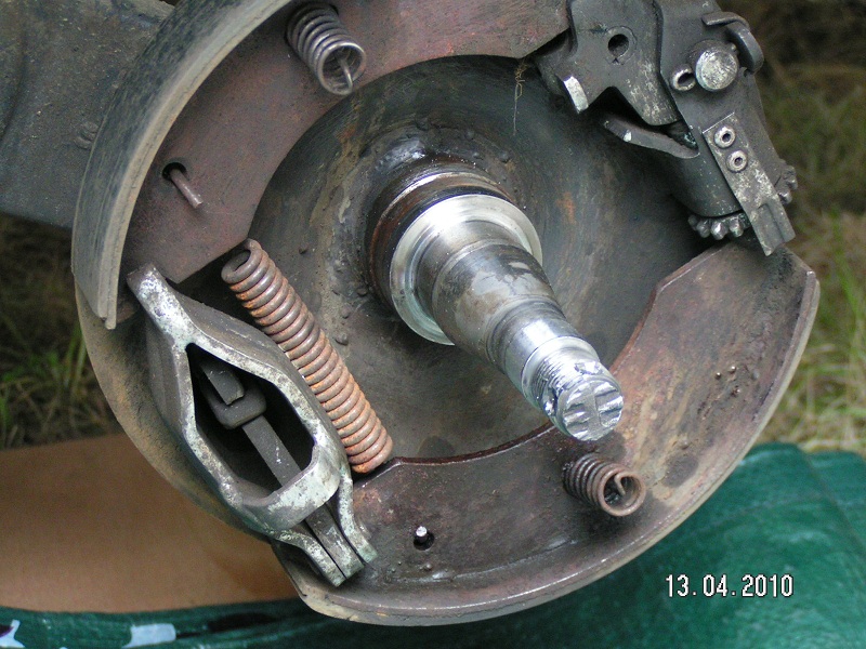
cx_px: 433
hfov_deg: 18.9
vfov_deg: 14.2
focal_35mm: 104
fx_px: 2602
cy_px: 324
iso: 200
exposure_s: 1/80
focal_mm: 15.9
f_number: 3.5
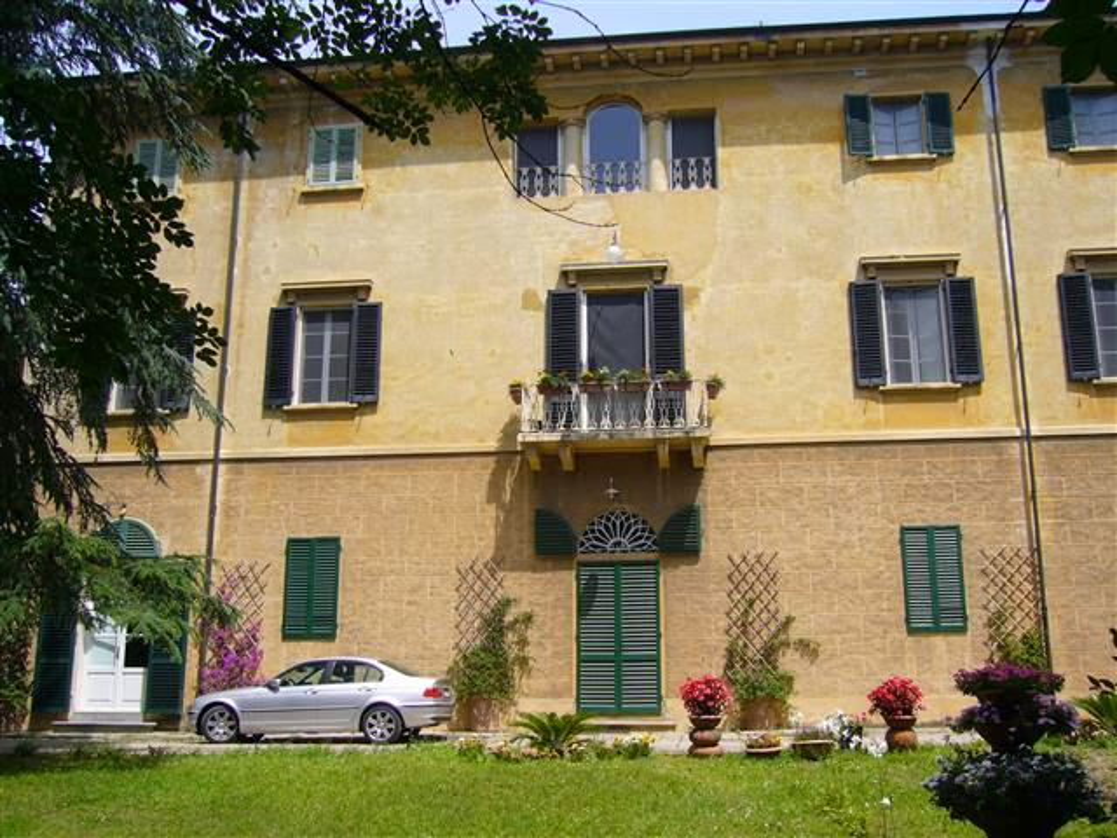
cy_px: 419
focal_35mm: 35
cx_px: 558
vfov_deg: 40.7
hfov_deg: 52.6
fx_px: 1129
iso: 80
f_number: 5.6
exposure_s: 1/320
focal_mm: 5.8
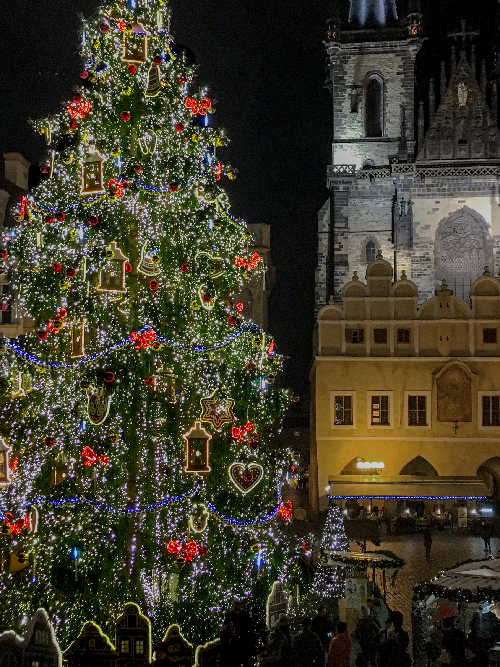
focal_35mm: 38
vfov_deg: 48.4
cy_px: 240
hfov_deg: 37.6
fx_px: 732
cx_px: 196
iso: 250
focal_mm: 4.15
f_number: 2.2
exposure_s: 1/33
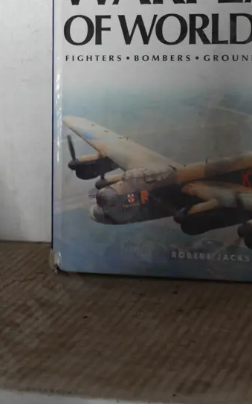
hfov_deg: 16.2
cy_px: 84
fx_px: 880
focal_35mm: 80
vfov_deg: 25.4
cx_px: 210
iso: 400
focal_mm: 20
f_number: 4.5
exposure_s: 1/60
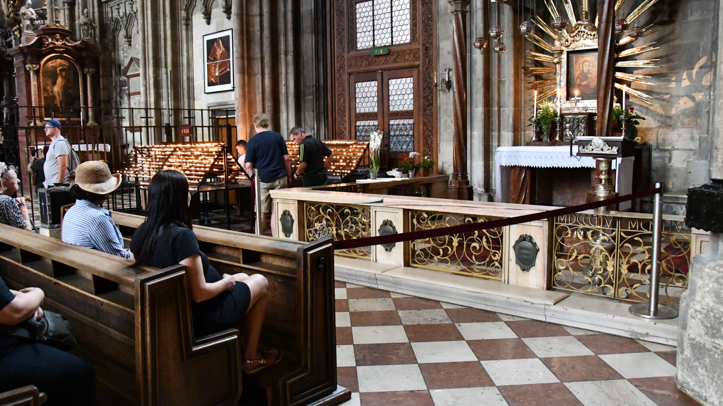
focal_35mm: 29
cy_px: 207
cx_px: 360
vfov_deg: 40.2
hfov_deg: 66.1
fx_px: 556
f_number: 5
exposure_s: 1/100
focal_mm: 18
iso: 12800
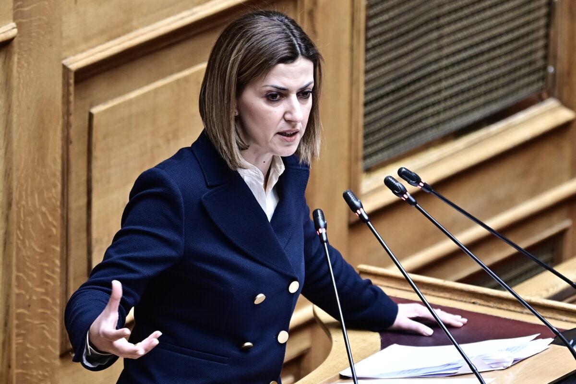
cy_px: 192
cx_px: 288
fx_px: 4800
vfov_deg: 4.6
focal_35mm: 300
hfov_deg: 6.9
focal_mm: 200
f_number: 2.8
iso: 500
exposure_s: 1/160
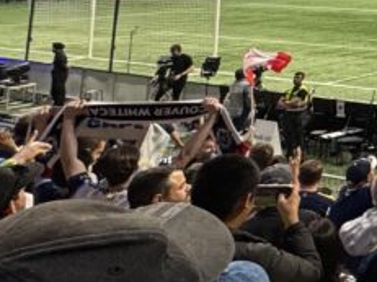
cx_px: 733
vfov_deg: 20.7
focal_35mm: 62
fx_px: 675
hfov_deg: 19.6
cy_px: -119
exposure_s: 1/120
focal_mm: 2.22
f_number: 2.2
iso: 50
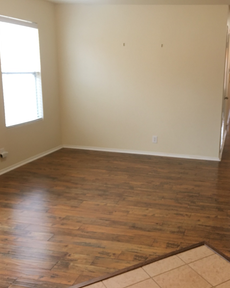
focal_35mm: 38
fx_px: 323
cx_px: 177
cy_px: 144
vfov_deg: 47.9
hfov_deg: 38.0
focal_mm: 4.15
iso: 50
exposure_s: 1/15
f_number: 2.2
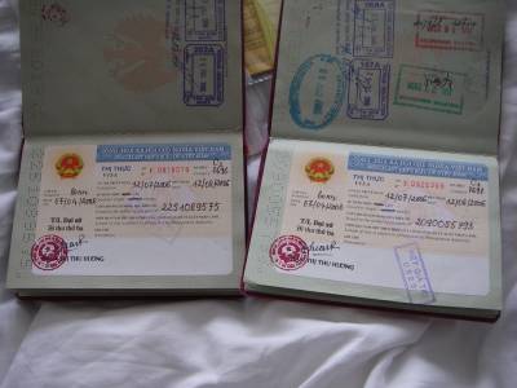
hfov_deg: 49.0
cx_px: 258
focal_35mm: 38
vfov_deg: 37.7
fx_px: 568
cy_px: 194
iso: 80
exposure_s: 1/50
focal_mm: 6.3
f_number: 3.3
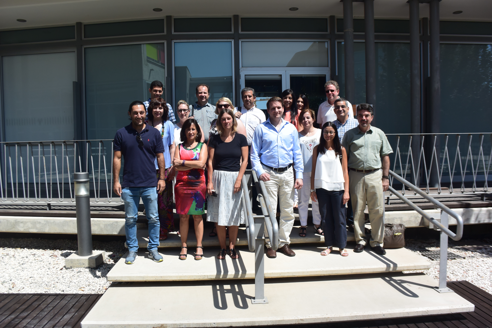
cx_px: 246
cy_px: 164
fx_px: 369
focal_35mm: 27
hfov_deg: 67.4
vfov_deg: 47.9
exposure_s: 1/800
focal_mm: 10
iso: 160
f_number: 5
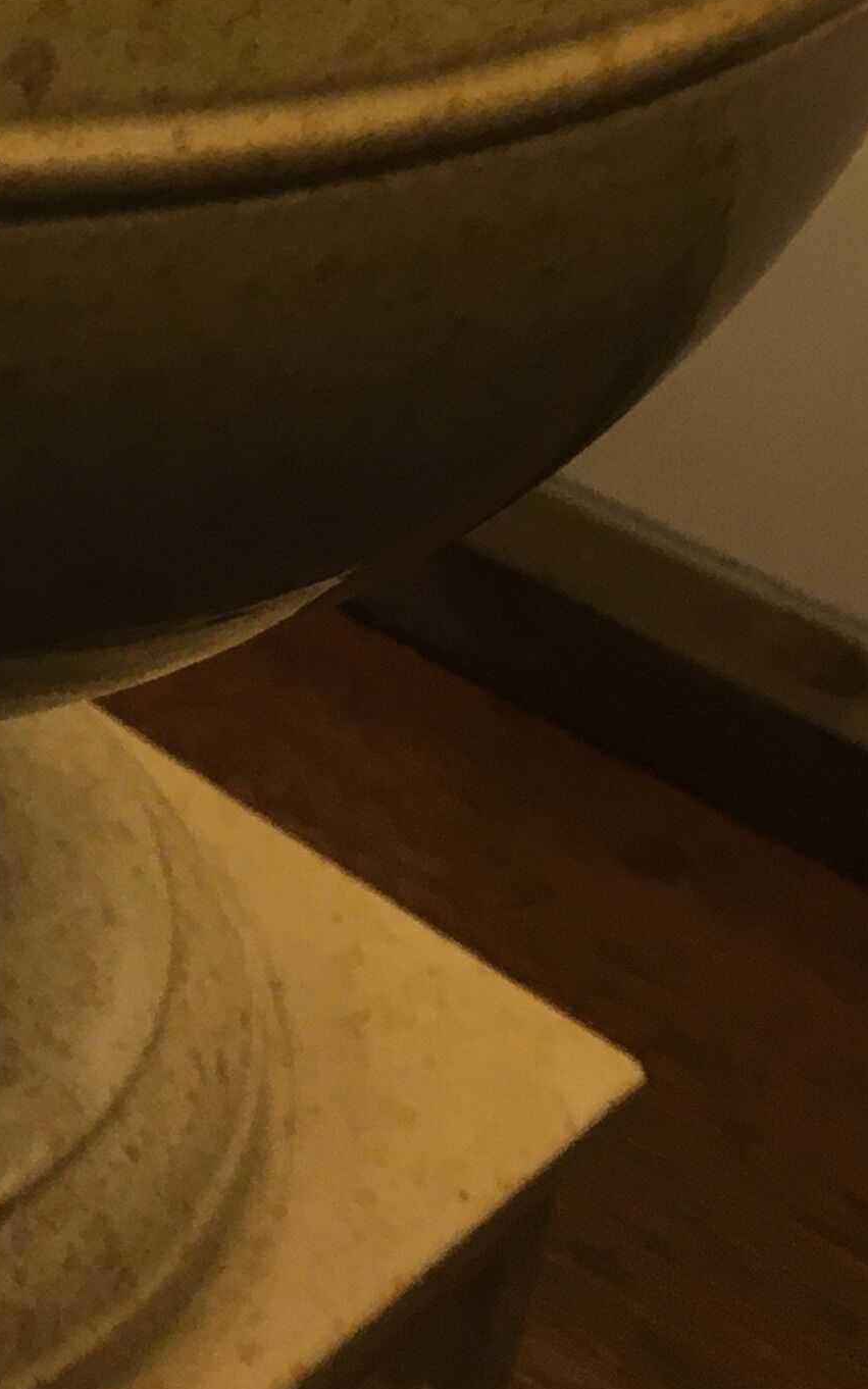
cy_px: -105
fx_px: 3445
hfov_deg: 13.8
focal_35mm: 91
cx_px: -280
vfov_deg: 21.7
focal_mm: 4.15
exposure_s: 1/33
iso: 40
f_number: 2.2
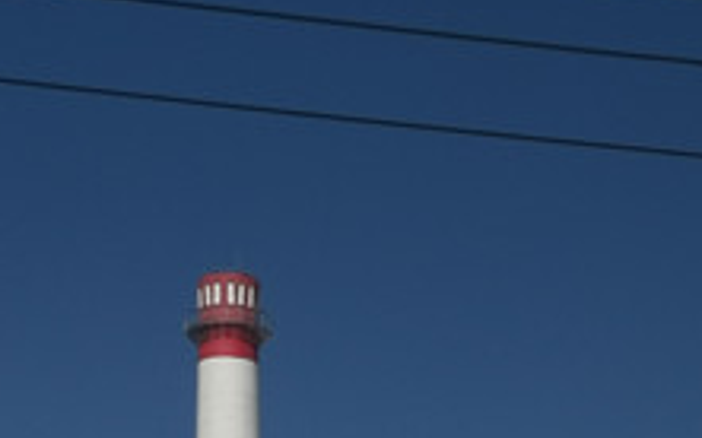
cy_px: 657
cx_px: 966
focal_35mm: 203
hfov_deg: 10.1
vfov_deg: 6.4
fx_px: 3883
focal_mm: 5.58
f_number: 1.8
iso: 50
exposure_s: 1/6211
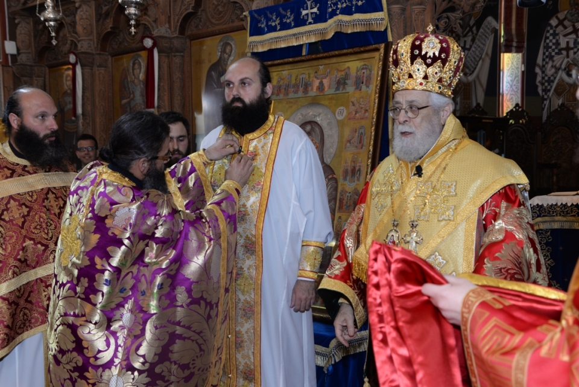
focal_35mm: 46
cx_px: 290
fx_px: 740
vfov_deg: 29.3
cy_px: 194
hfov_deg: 42.7
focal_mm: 46
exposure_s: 1/80
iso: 1000
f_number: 5.6
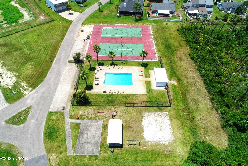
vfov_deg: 53.1
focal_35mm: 24
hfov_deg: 73.7
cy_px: 83
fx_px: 165
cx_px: 124
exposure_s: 1/1250
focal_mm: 8.8
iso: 800
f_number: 8
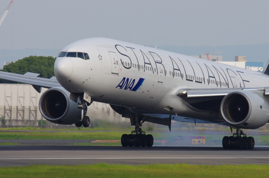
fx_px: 4474
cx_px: 134
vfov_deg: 2.3
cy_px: 89
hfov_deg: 3.4
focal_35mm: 600
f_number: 10
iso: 400
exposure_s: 1/400
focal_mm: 400
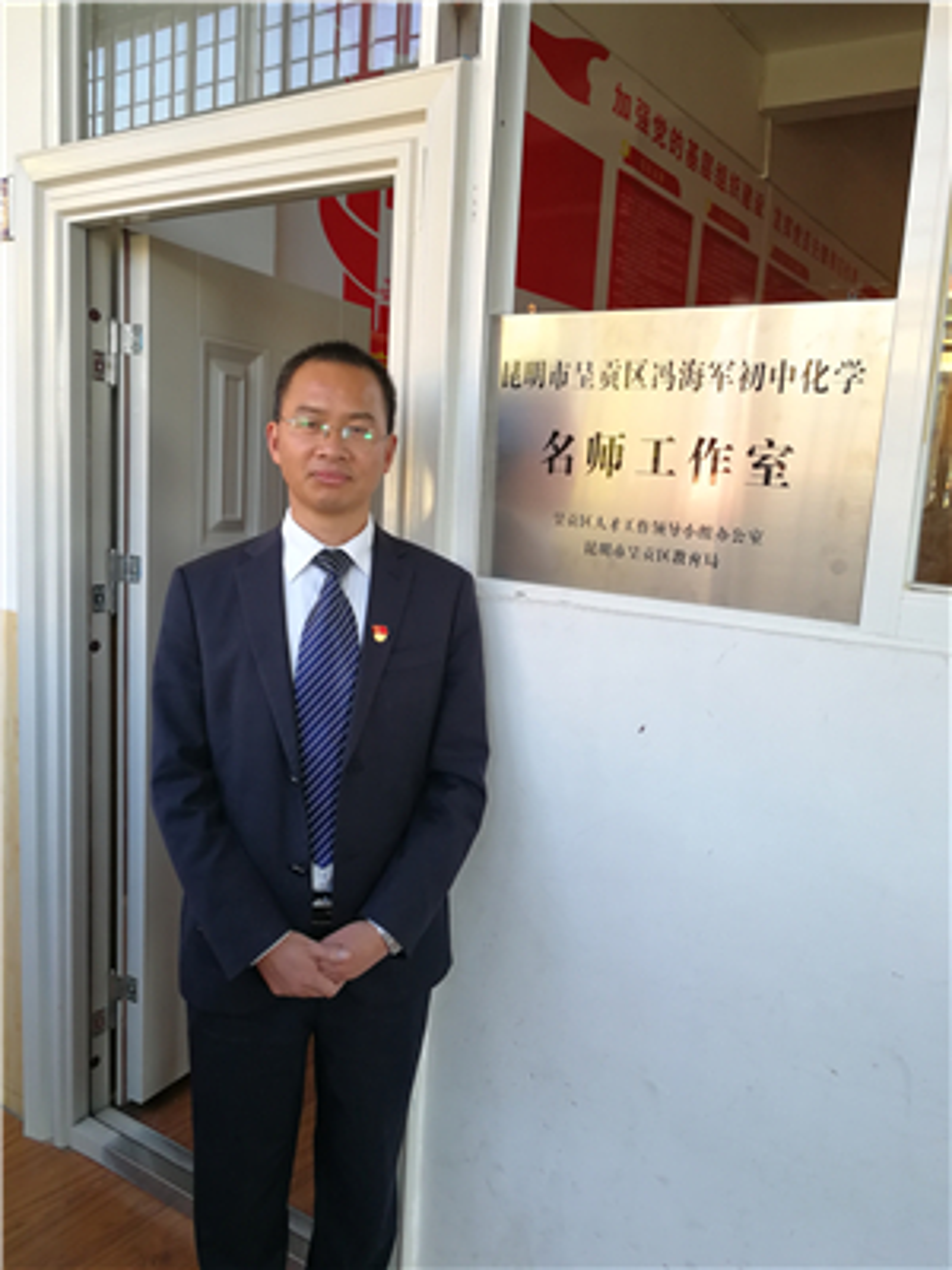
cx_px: 476
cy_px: 635
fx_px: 1063
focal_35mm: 29
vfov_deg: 61.7
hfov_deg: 48.2
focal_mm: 4.15
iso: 100
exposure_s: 1/33
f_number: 2.2
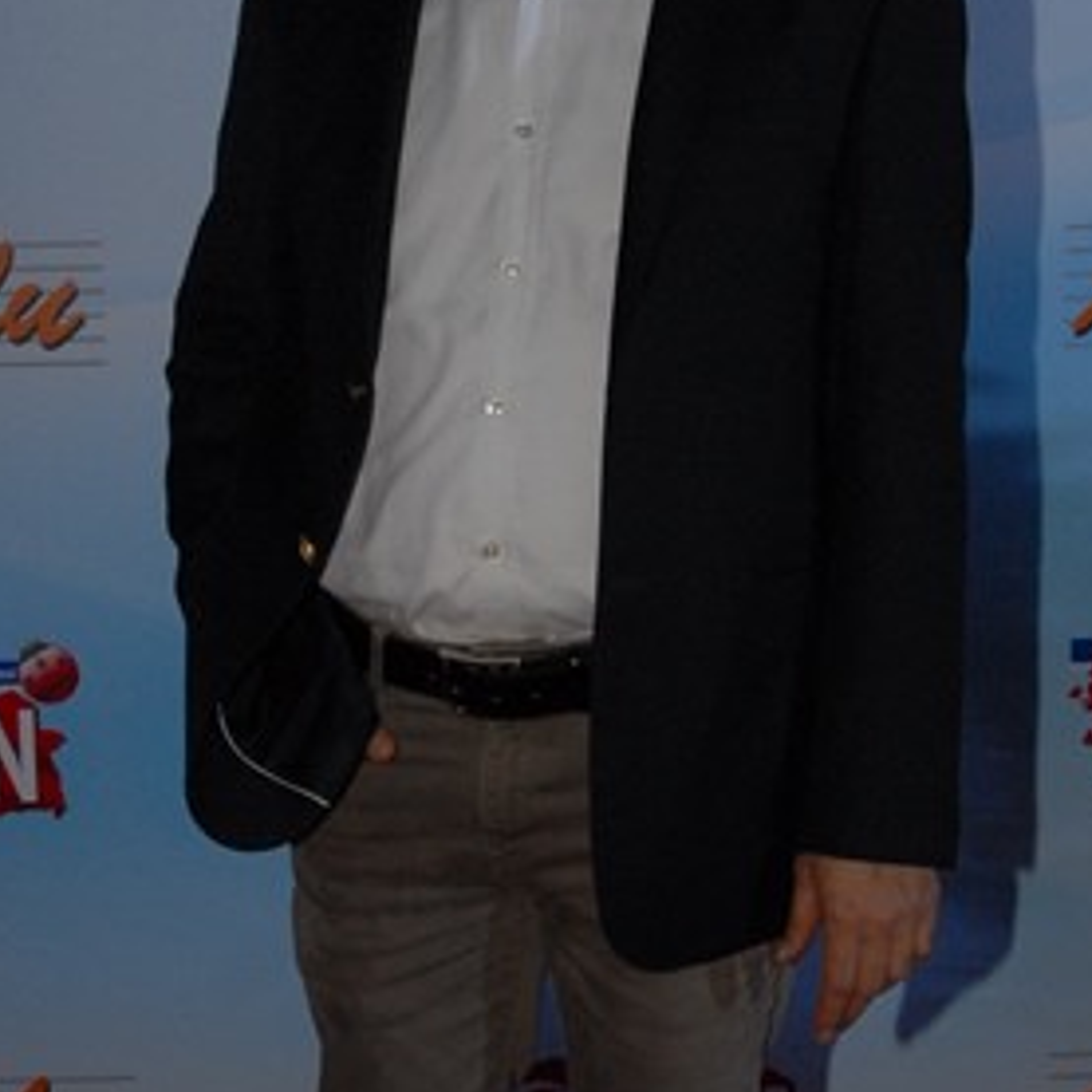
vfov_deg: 18.8
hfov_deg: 18.8
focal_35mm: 92
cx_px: 538
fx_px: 3292
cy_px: 540
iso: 640
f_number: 6.3
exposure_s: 1/60
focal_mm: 25
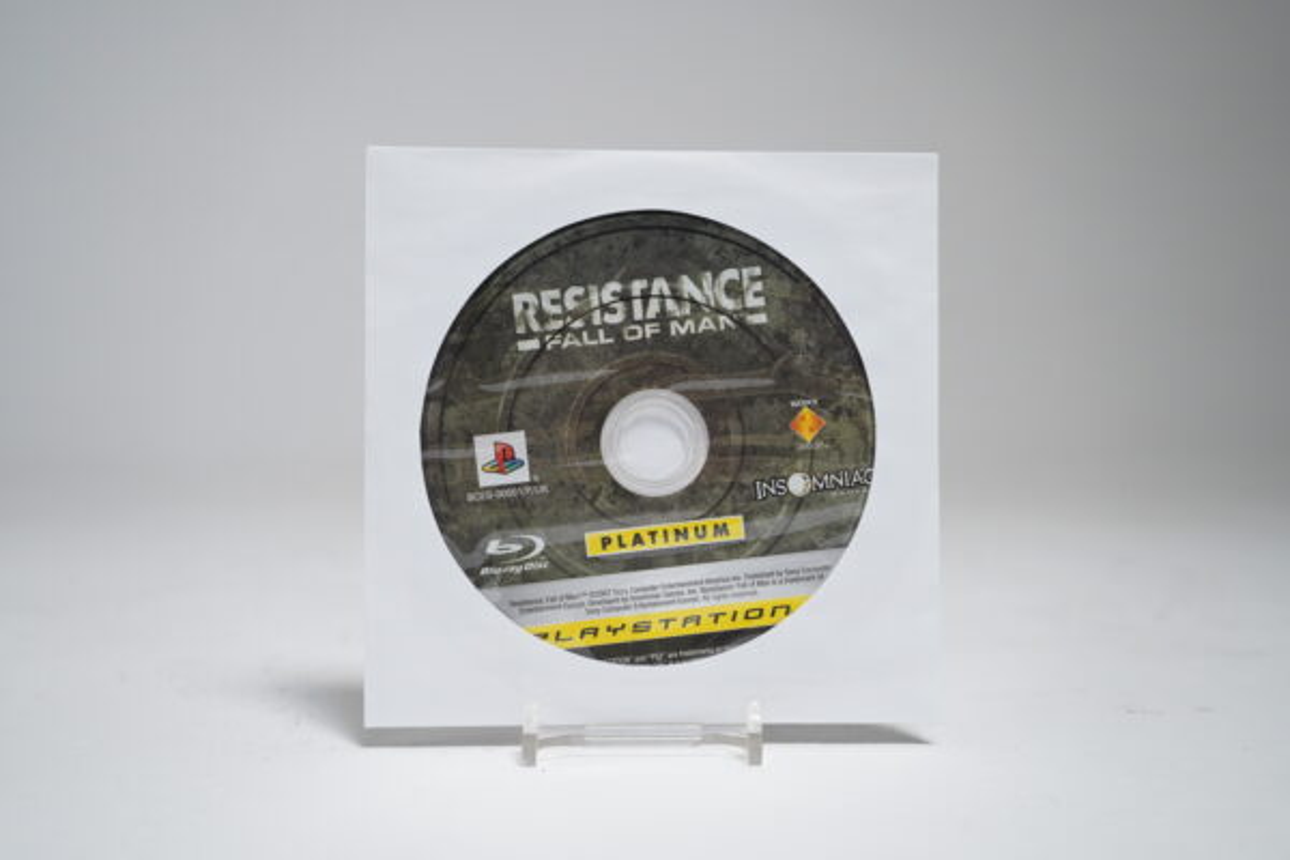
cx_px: 645
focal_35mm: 43
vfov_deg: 31.2
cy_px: 430
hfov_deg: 45.4
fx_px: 1541
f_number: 5.6
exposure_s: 1/80
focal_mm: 43
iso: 1000
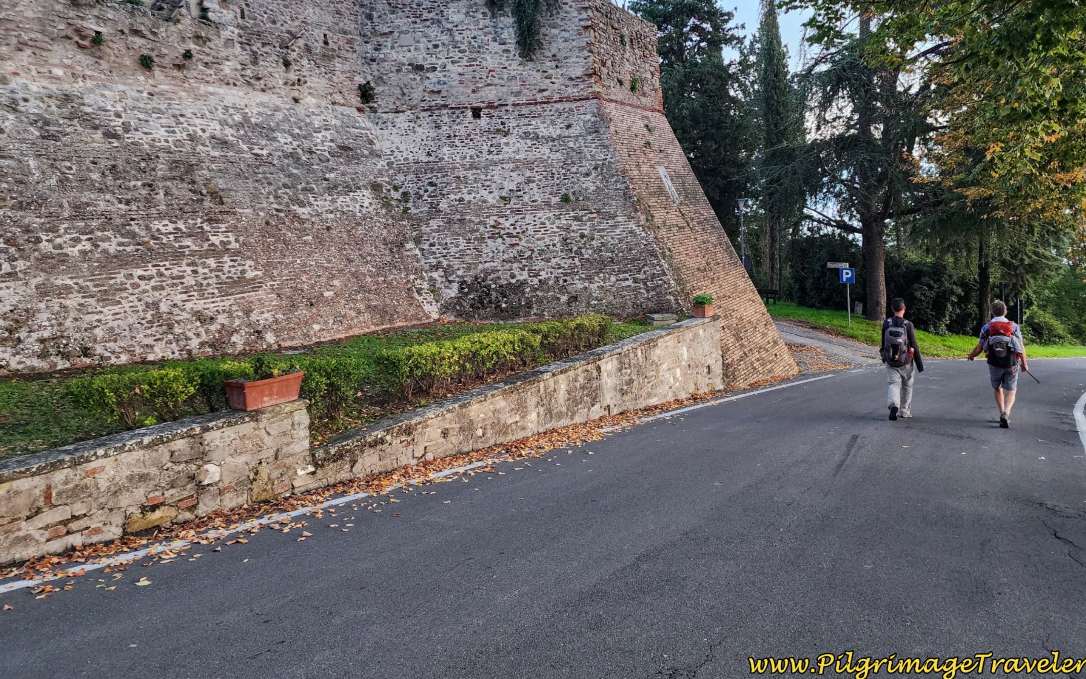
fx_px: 799
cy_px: 236
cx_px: 584
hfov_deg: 68.3
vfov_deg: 45.4
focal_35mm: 27
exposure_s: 1/120
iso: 320
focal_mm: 6.4
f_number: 1.8
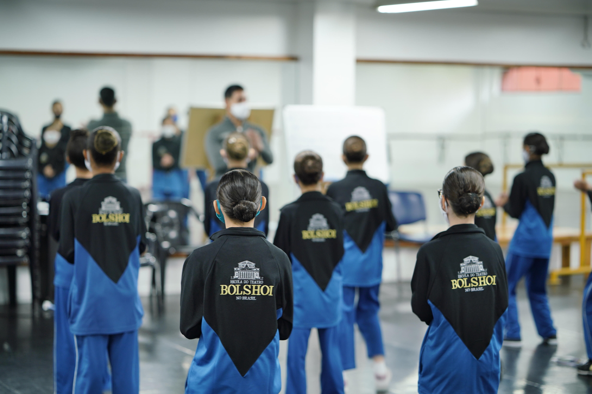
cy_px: 197
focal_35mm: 85
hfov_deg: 23.9
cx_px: 296
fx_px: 1398
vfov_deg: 16.1
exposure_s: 1/80
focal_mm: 85
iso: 400
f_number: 2.2
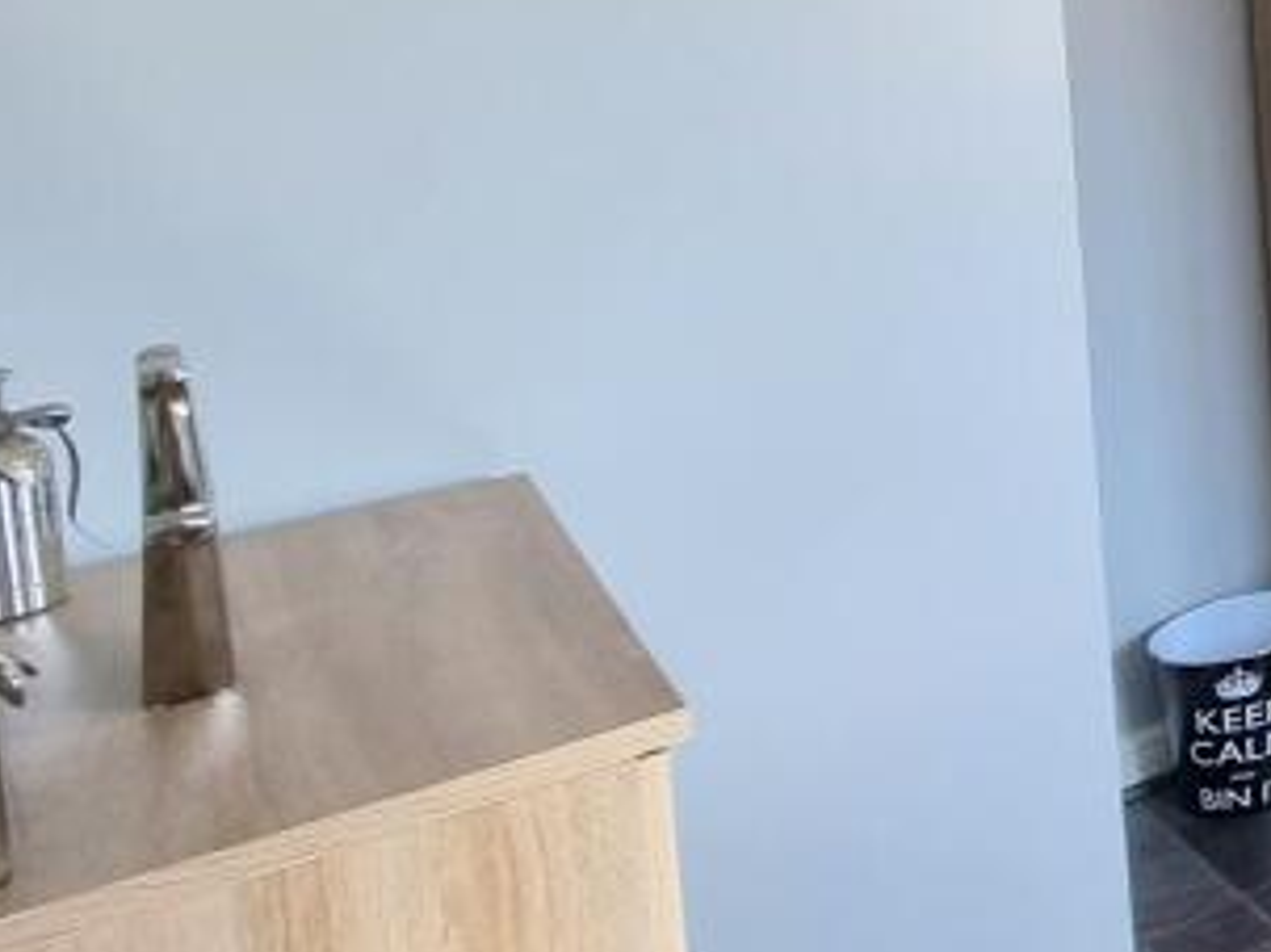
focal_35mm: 44
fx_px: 1615
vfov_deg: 29.7
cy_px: -88
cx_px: 2060
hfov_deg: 25.9
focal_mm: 2.2
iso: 80
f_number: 2.2
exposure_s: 1/100
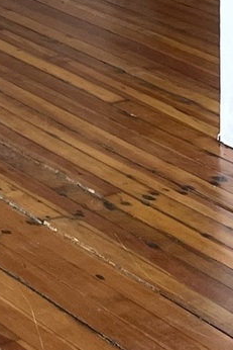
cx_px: 394
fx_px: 1746
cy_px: -56
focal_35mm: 180
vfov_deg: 11.2
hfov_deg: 7.4
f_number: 1.6
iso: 80
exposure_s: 1/60
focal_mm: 4.2
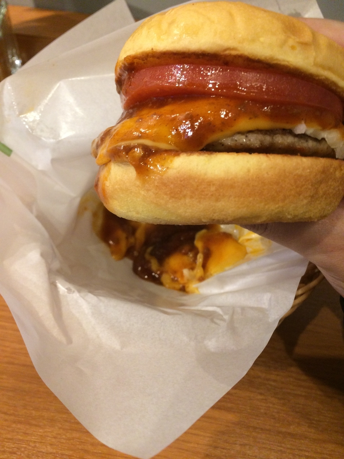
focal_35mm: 29
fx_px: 384
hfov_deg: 48.2
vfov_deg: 61.7
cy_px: 230
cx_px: 172
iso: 200
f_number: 2.2
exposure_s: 1/30
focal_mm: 4.15
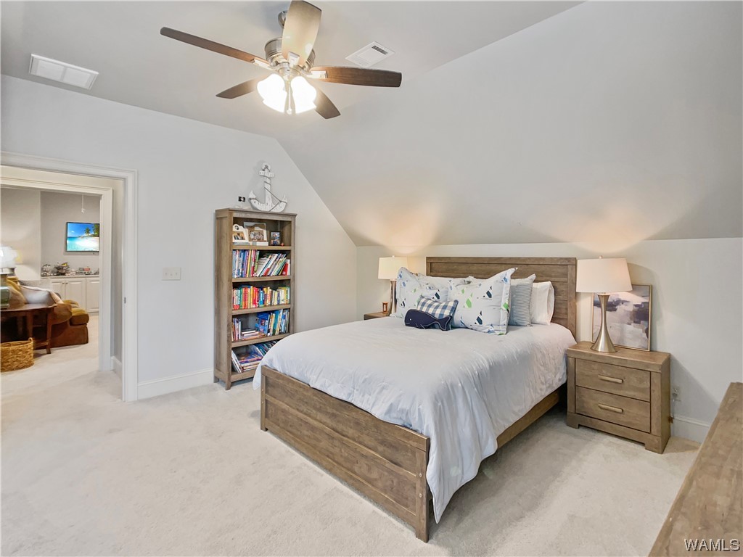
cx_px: 372
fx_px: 558
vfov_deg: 53.1
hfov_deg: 67.3
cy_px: 278
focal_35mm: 26
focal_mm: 5.7
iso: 125
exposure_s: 1/60
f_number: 1.5
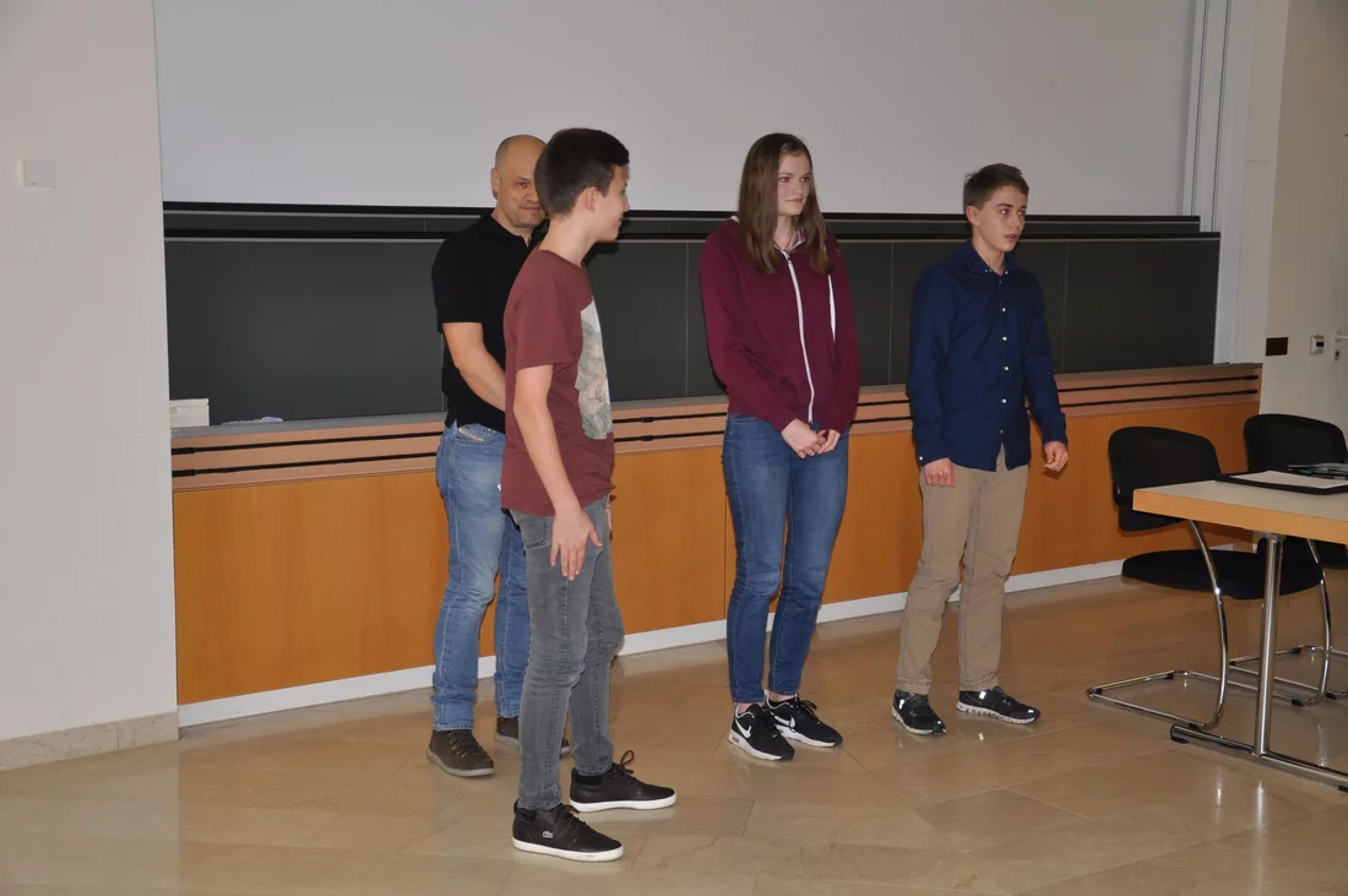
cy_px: 448
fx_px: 1795
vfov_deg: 28.0
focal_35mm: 48
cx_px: 674
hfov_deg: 41.2
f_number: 4.2
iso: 250
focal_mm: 32
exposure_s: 1/60
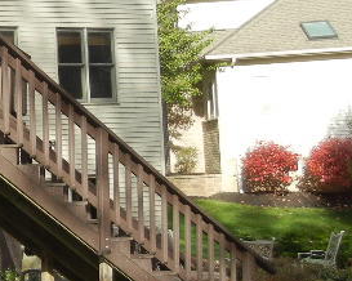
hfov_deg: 15.7
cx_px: -214
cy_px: 144
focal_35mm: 110
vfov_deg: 14.0
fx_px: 1145
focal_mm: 5.4
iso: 230
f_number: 3.5
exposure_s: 1/914
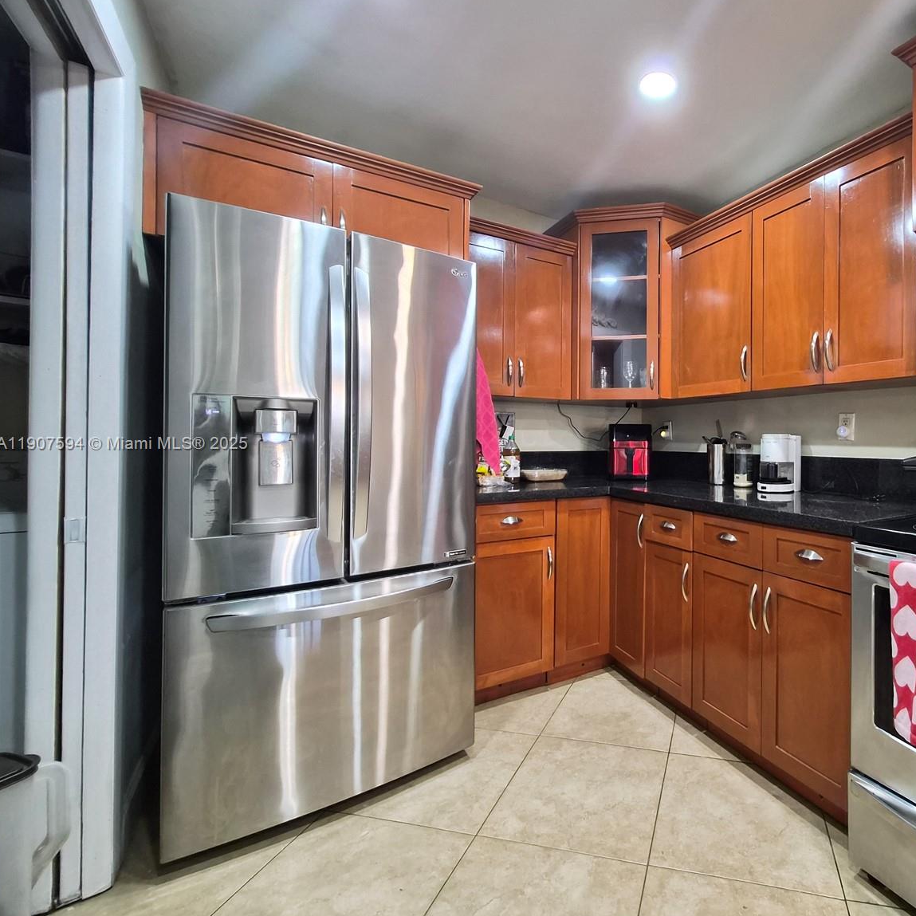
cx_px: 631
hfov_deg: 83.6
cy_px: 445
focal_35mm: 16
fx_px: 479
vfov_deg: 87.4
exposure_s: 1/60
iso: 320
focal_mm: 1.7
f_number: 2.2
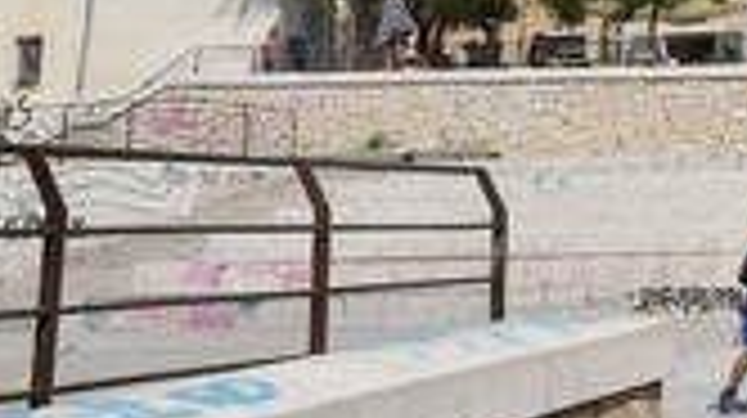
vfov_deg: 12.7
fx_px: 1840
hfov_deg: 22.1
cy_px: -76
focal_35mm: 93
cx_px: 752
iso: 200
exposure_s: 1/250
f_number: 14
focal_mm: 35
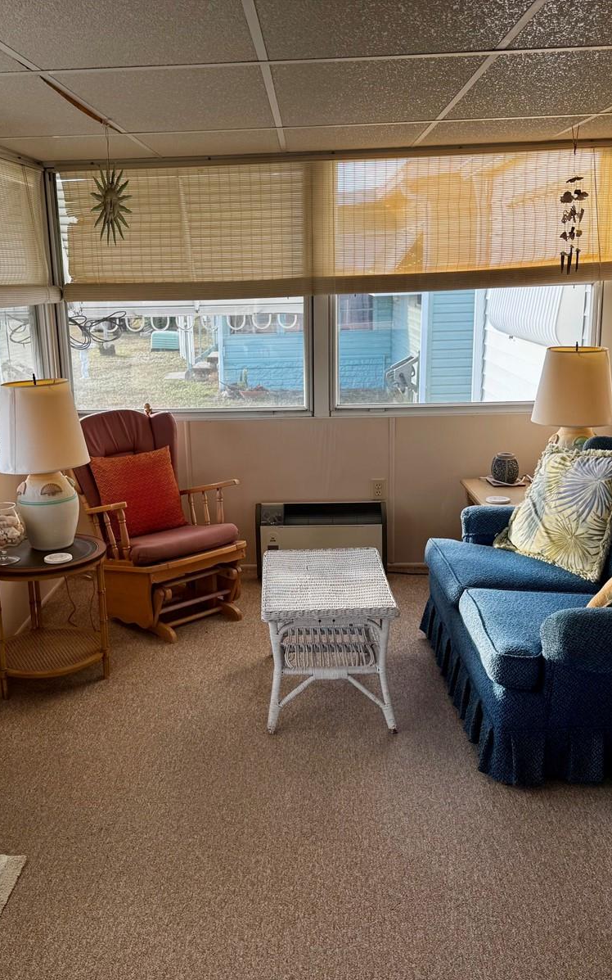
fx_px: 907
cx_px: 244
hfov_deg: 37.1
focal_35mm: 34
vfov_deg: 56.7
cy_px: 490
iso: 64
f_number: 1.78
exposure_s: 1/155
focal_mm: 6.76
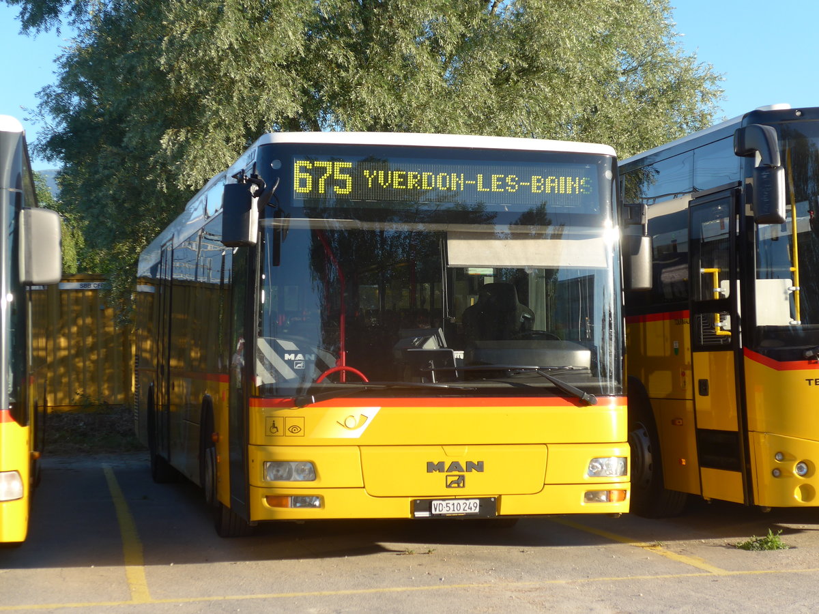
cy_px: 307
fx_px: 1656
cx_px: 410
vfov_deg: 21.0
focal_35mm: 70
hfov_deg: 27.8
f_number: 4.1
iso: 80
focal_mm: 14.2
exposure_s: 1/250
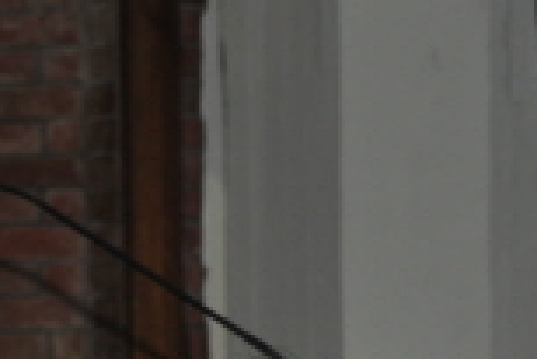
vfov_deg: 4.7
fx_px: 4315
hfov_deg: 7.1
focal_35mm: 289
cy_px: 796
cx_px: -73
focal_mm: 62
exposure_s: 1/60
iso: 200
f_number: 7.1
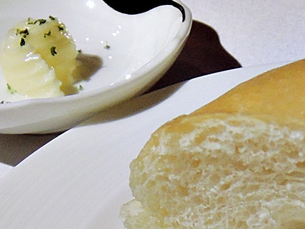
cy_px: 350
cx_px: 309
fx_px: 767
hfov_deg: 21.6
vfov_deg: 15.6
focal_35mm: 87
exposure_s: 1/30
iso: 250
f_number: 2.8
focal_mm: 5.1
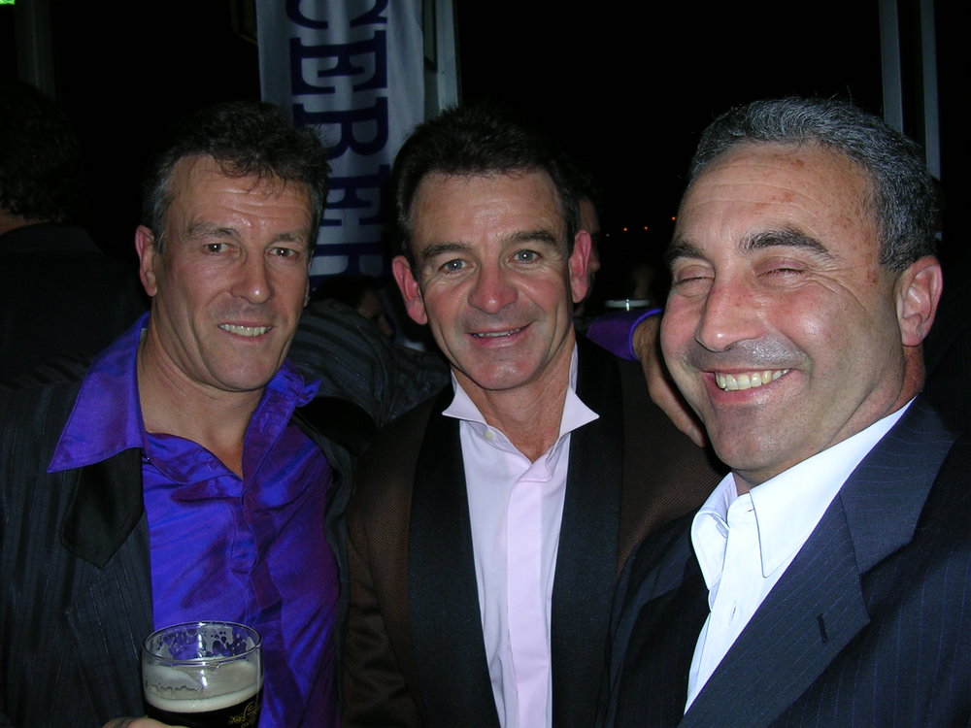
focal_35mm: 38
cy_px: 364
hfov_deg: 49.0
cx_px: 486
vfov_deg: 37.7
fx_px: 1066
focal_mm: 5.8
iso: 50
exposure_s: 1/60.1
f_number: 2.8
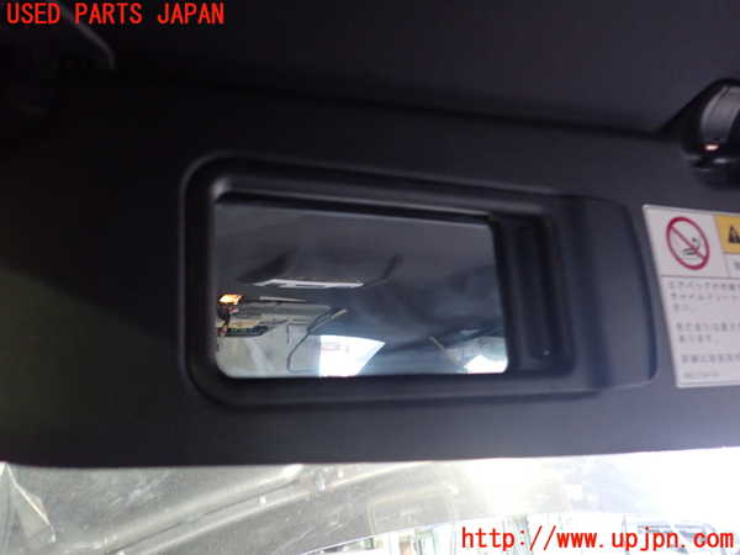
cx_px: 370
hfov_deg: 60.0
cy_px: 278
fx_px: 641
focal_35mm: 30
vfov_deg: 46.8
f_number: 2.3
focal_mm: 5.4
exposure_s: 1/10
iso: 800
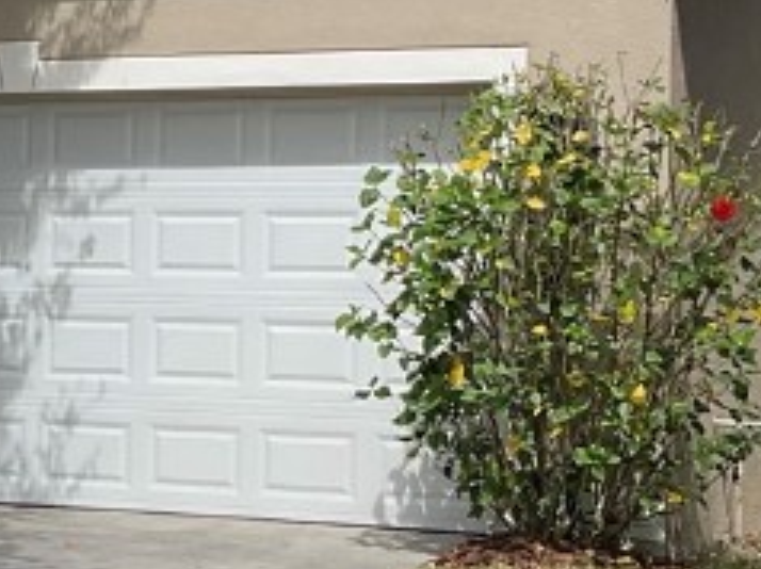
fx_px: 2745
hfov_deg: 15.3
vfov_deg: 11.8
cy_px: 195
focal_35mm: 125
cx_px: -125
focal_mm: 3
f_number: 1.8
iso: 16
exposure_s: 1/2227
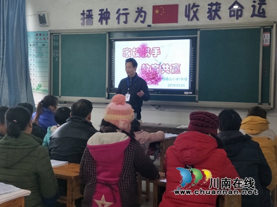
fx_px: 192
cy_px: 104
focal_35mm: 24
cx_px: 138
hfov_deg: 71.6
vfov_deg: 56.8
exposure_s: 1/33
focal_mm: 4.1
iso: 194
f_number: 1.7
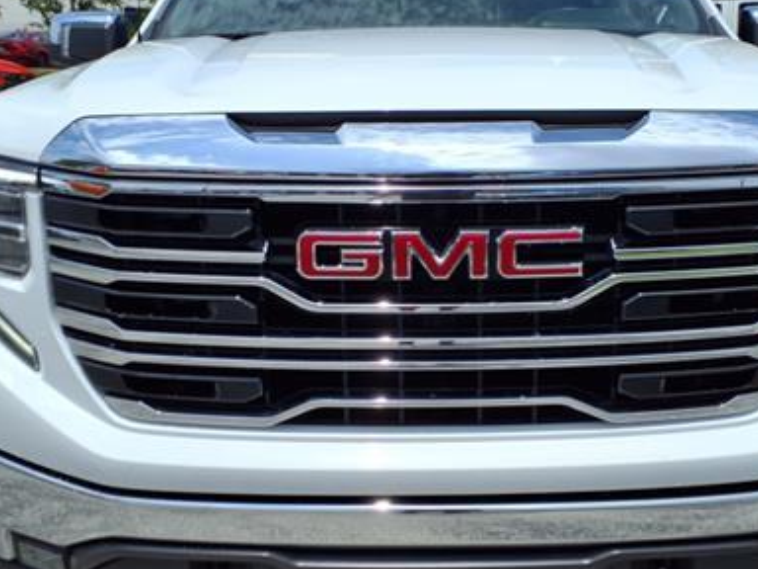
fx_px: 985
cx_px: 436
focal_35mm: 45
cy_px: 292
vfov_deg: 32.2
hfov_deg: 42.0
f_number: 1.9
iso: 40
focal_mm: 3.58
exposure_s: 1/5000
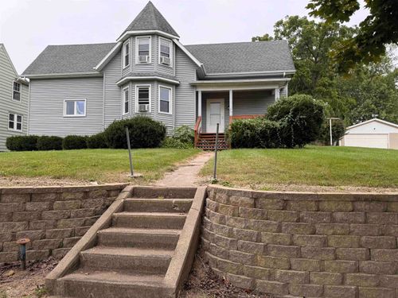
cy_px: 149
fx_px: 276
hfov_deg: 71.6
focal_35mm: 24
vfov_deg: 56.8
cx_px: 199
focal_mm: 6.76
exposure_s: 1/499
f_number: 1.78
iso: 80
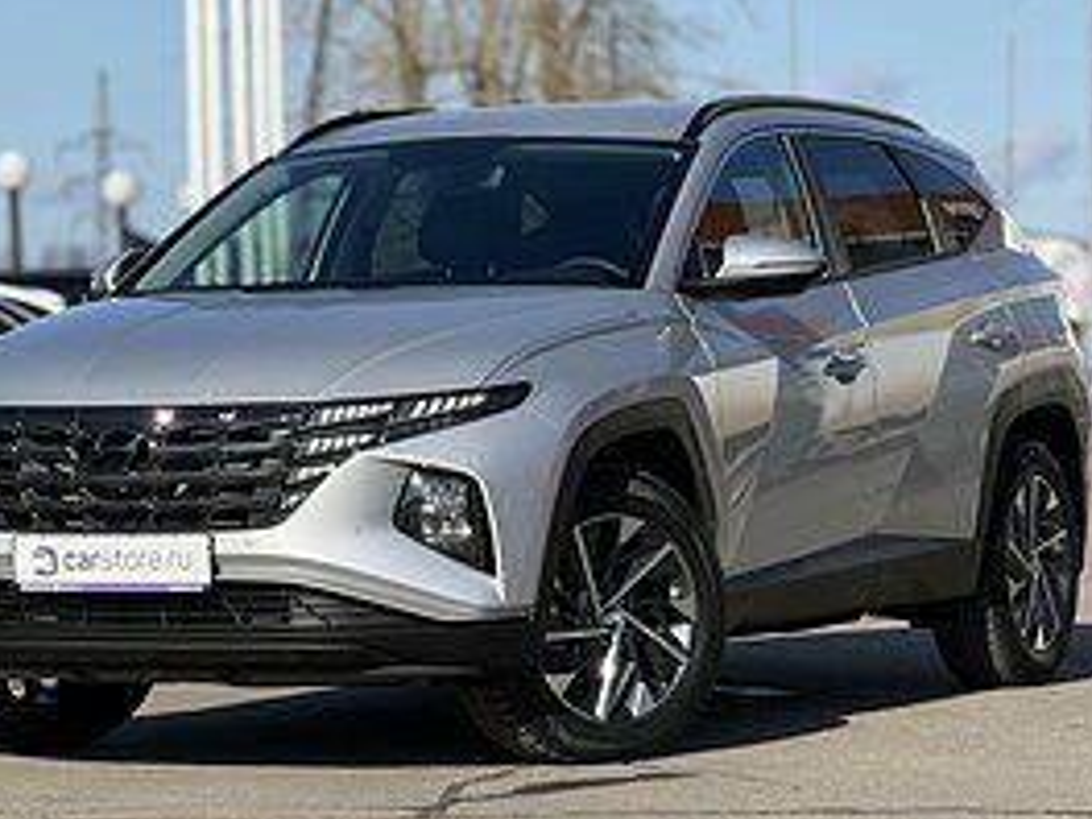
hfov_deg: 12.2
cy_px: 378
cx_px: 463
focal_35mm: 162
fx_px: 5110
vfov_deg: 9.2
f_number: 2.8
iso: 50
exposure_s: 1/1773
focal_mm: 15.66
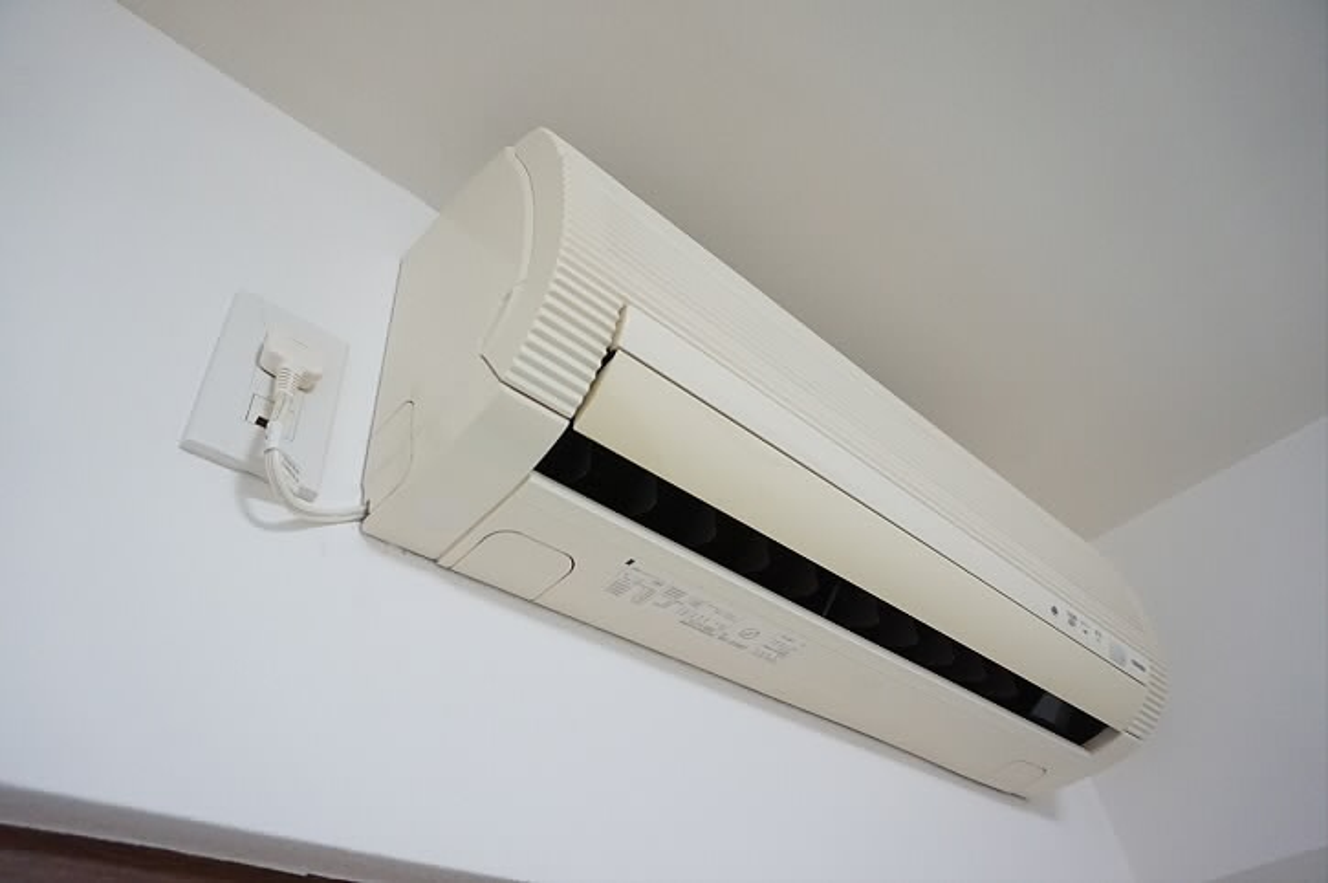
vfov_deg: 53.0
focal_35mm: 24
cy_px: 442
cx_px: 664
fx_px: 885
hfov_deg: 73.8
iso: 2500
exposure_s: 1/160
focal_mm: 16
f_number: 3.5
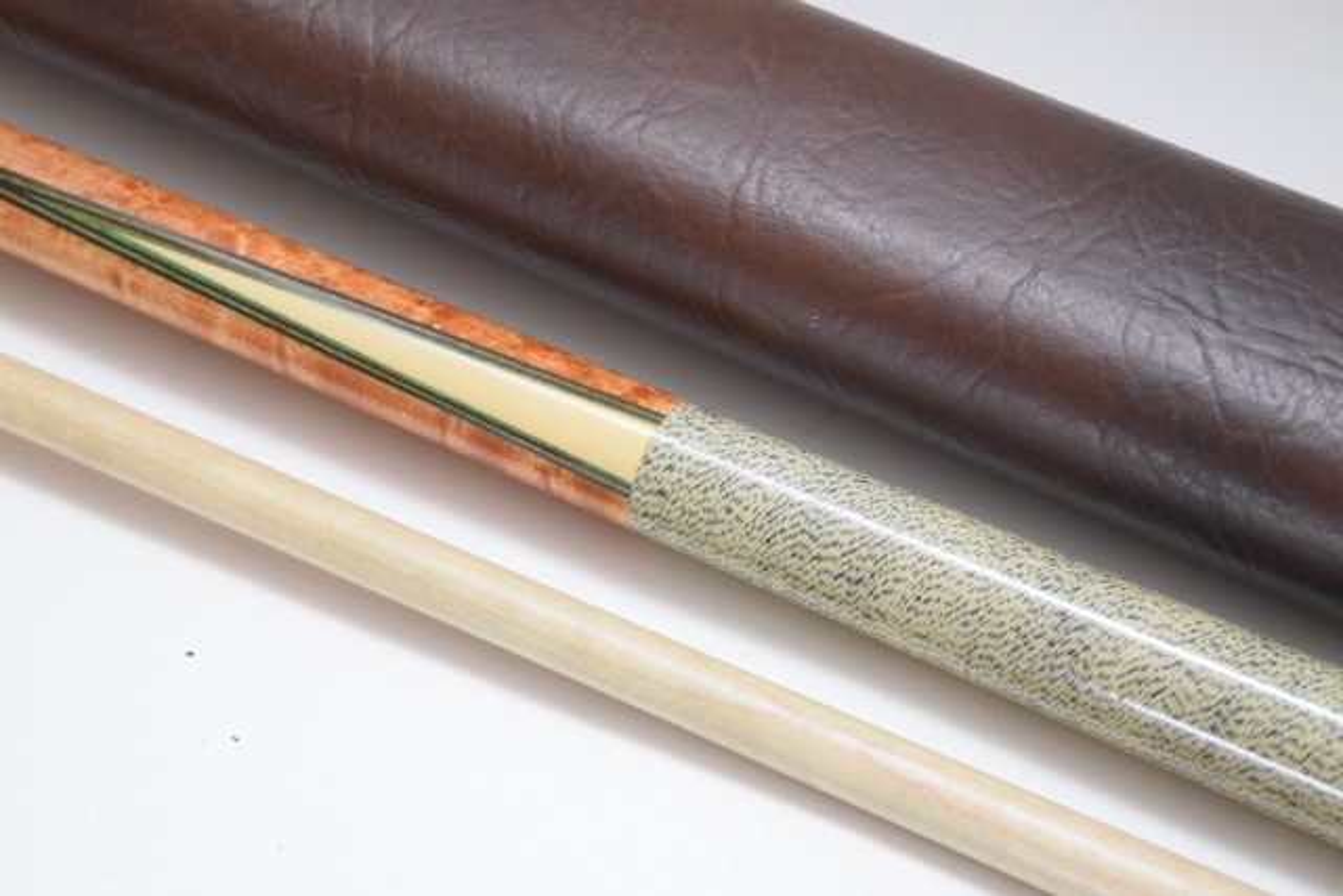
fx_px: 3078
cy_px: 448
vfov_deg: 16.6
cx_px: 672
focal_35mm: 82
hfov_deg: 24.6
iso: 3200
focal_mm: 55
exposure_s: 1/125
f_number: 5.6
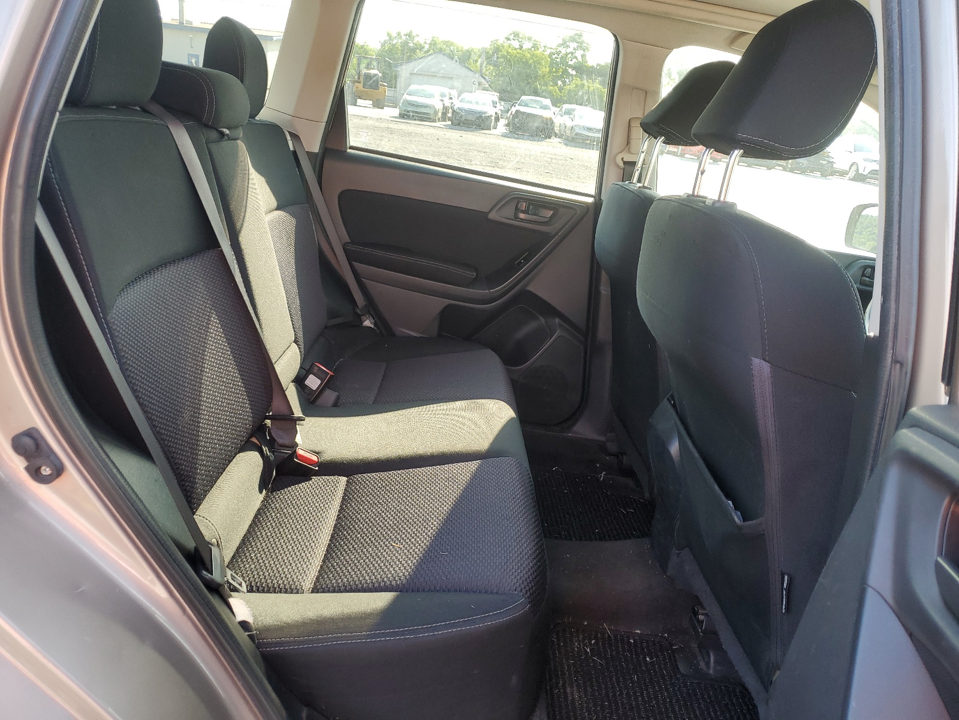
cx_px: 480
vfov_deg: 53.1
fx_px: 720
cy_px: 360
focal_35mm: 26
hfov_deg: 67.3
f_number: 1.5
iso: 50
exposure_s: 1/152
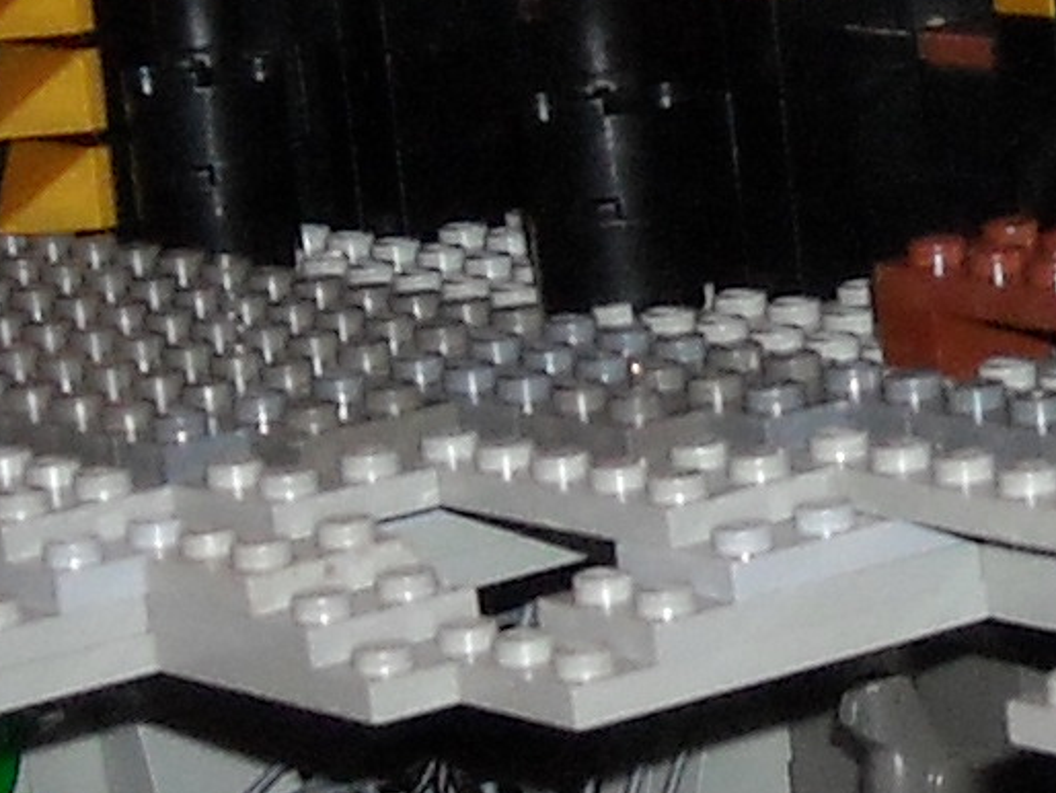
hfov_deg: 9.4
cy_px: 84
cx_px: 1087
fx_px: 6379
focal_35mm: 209
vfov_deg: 7.1
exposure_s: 1/60
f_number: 2.8
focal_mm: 5.7
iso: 200
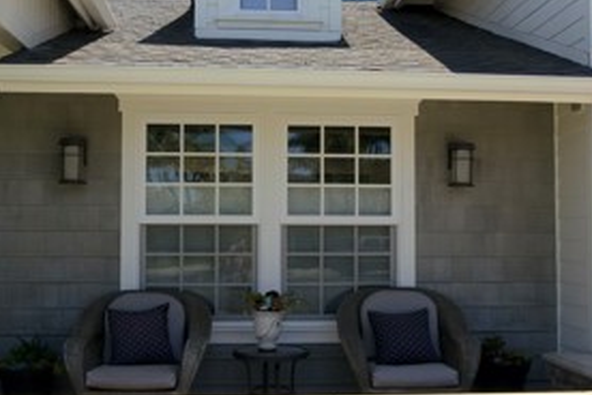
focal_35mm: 44
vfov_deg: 30.5
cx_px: 307
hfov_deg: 44.5
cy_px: 213
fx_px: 723
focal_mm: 19
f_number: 10
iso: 800
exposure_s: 1/400
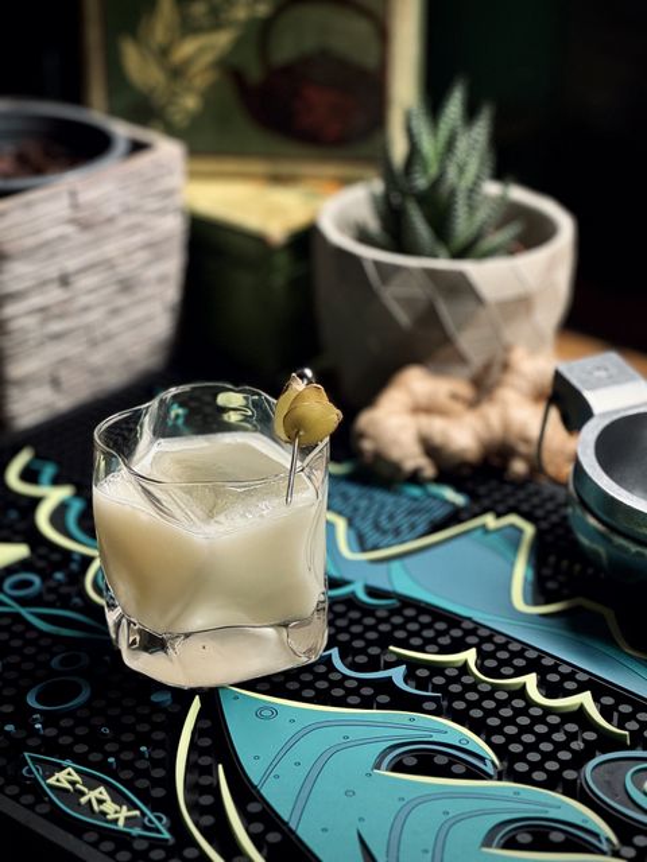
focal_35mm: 77
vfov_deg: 25.3
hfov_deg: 19.1
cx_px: 324
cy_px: 431
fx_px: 1919
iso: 500
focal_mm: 9
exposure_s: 1/60
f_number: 2.8
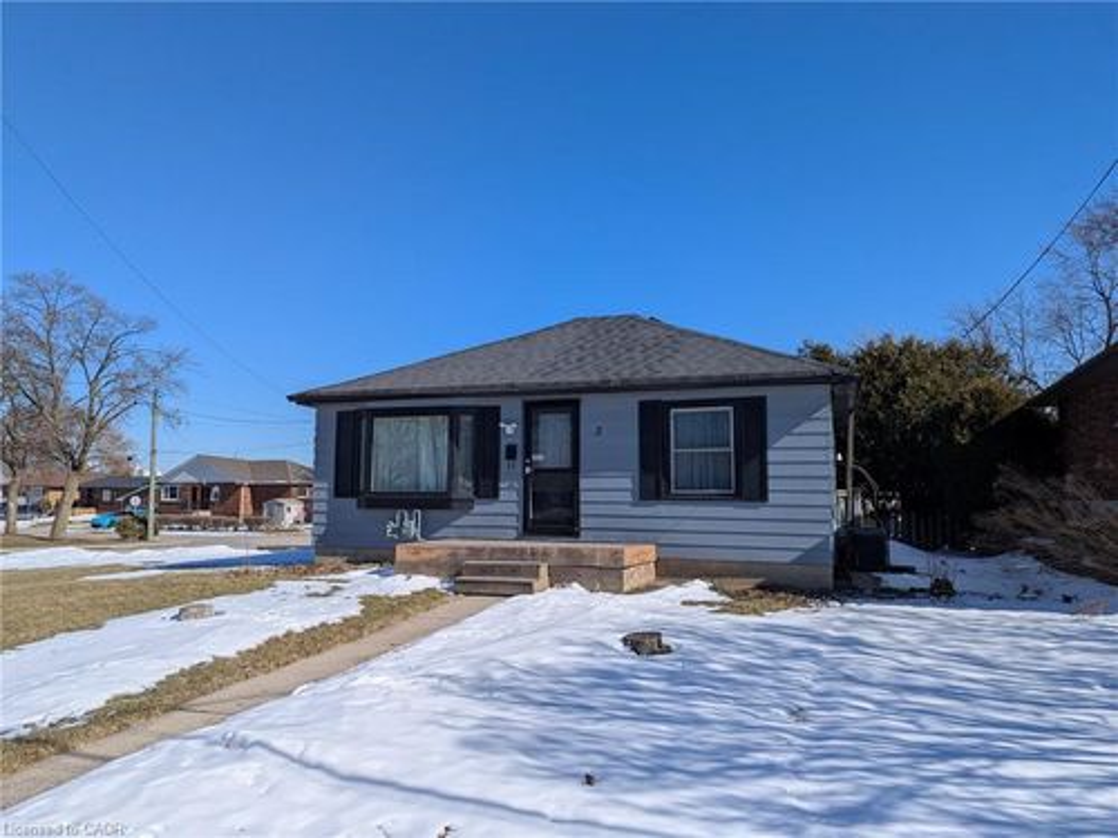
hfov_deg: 71.6
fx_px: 775
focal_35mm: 24
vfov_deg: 56.8
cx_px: 559
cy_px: 419
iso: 46
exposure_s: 1/3534
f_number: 1.85
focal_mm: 6.81
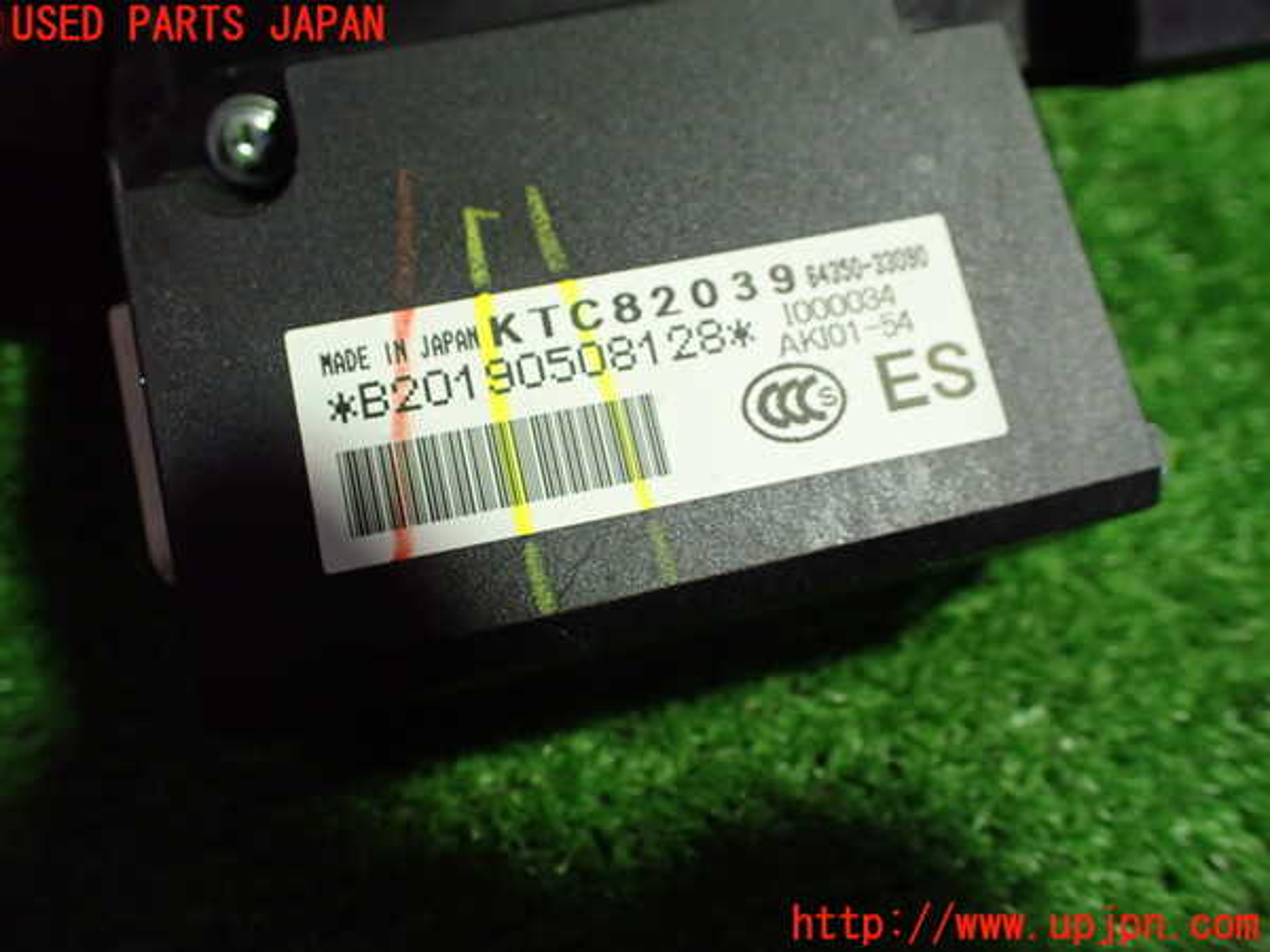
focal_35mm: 30
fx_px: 1101
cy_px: 476
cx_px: 635
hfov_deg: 60.0
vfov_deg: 46.8
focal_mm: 5.4
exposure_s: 1/125
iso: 800
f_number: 2.3
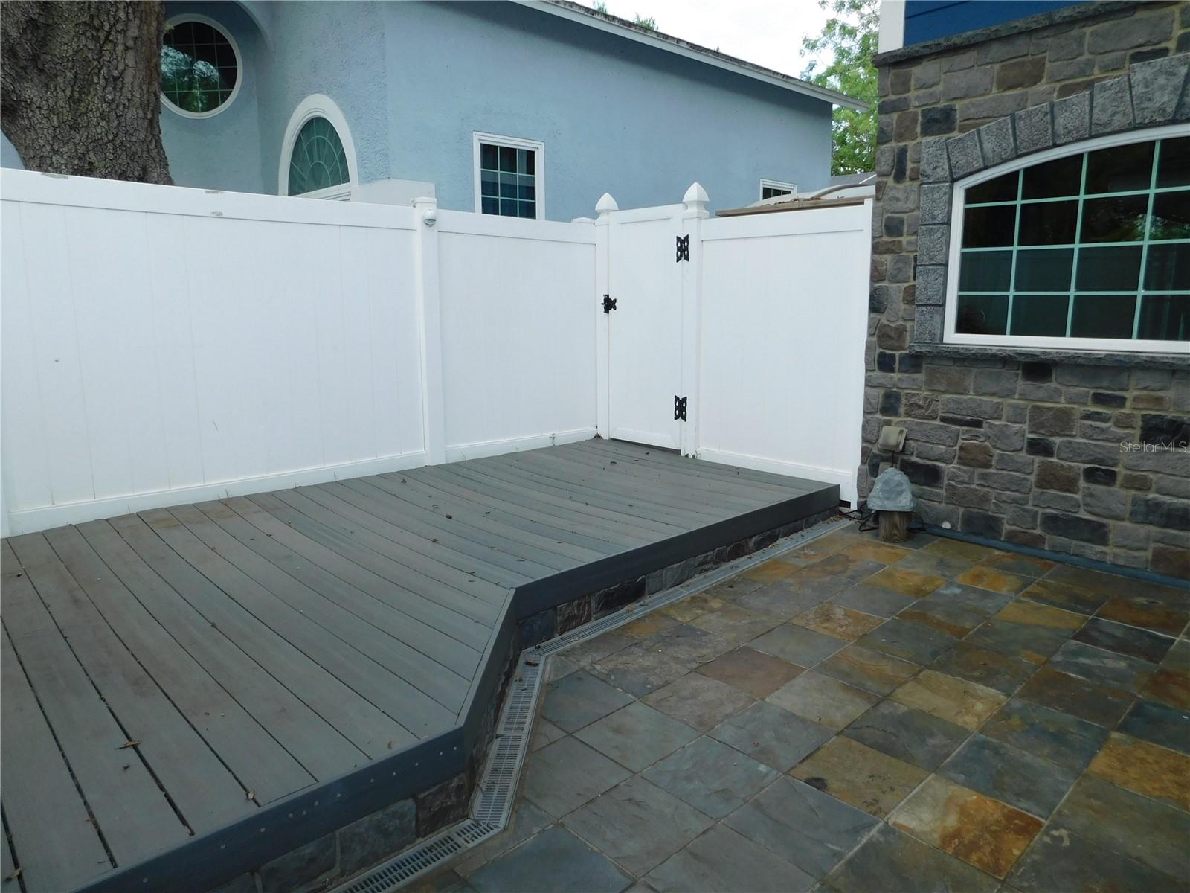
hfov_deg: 73.9
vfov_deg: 58.9
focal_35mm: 23
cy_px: 446
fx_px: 791
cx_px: 595
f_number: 3
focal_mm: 4
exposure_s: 1/500
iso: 125
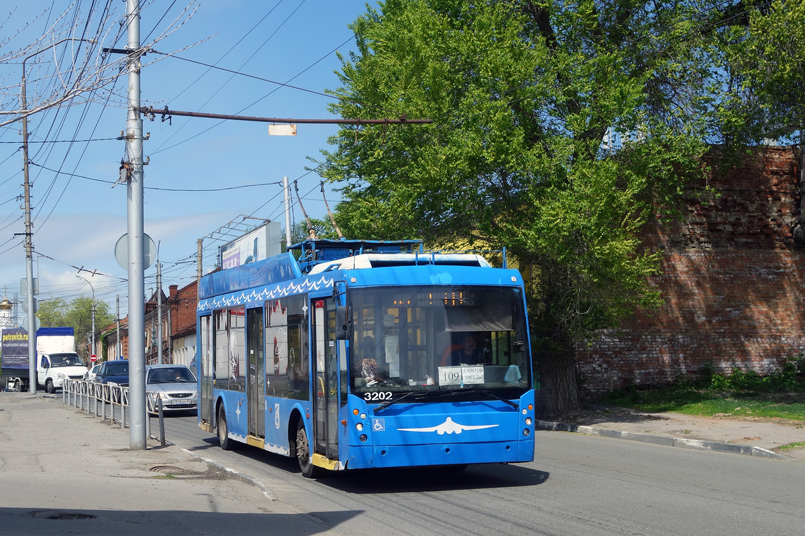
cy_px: 268
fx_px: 1006
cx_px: 402
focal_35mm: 45
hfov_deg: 43.6
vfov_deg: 29.9
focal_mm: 16.59
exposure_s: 1/500
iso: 125
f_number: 6.3
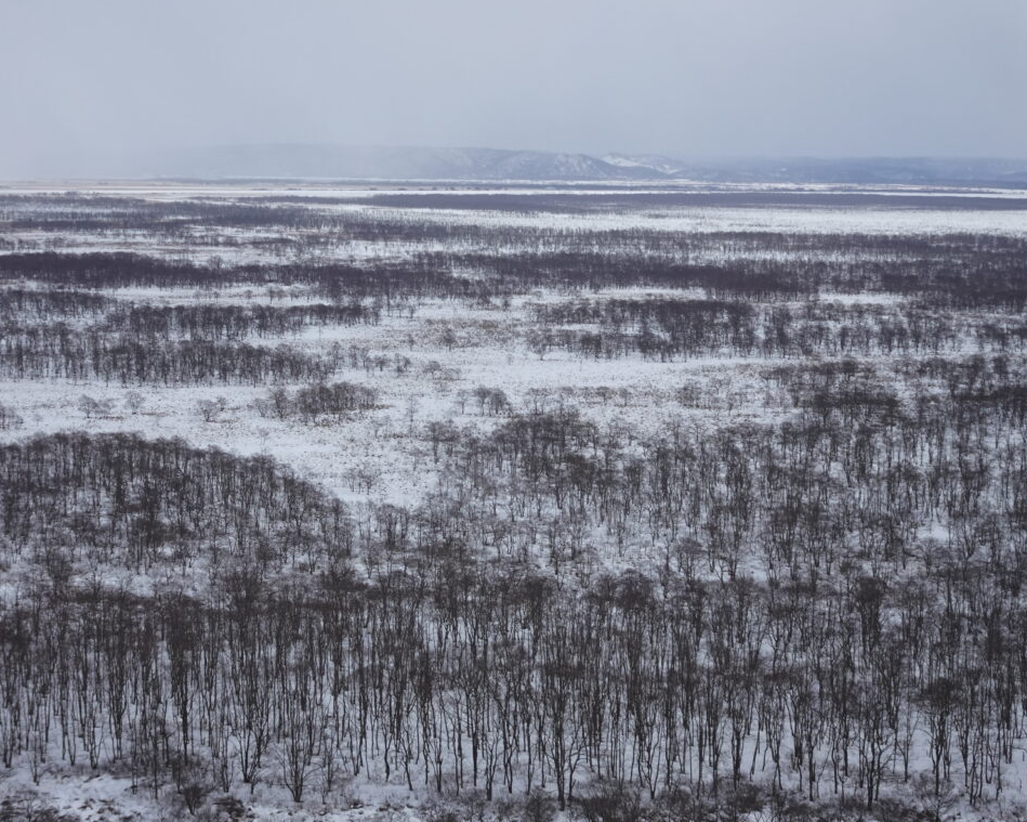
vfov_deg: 19.4
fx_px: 2401
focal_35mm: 79
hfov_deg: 24.1
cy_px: 408
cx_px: 477
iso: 80
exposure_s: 1/1000
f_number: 5
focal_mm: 11.92
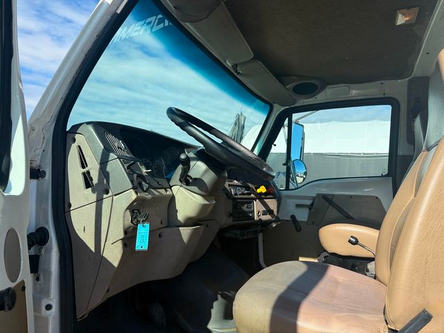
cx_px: 222
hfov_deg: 71.6
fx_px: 308
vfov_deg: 56.8
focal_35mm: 24
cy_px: 166
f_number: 1.78
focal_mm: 6.76
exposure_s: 1/3759
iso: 100
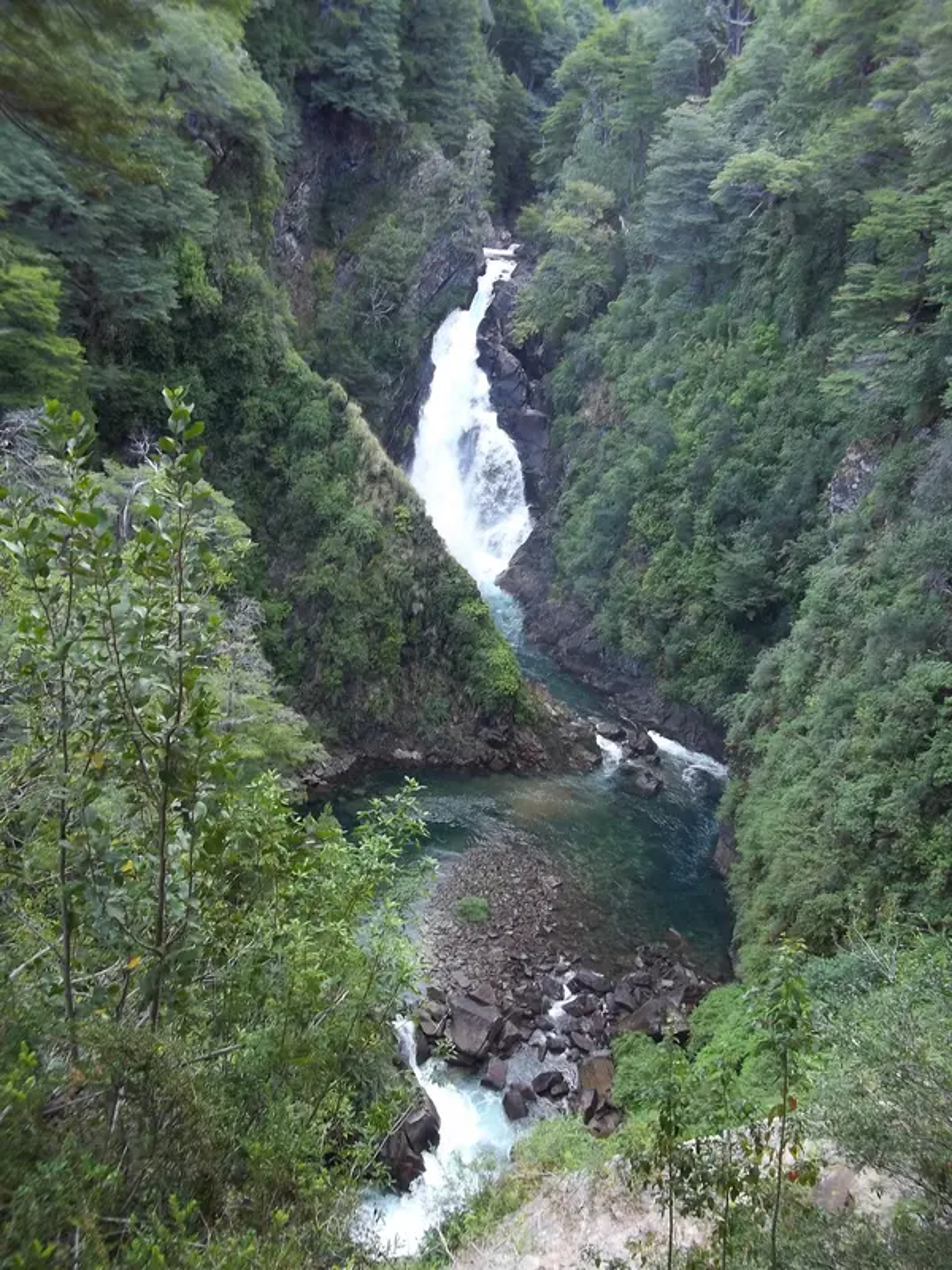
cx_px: 476
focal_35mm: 32
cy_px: 635
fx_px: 1173
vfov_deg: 56.8
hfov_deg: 44.2
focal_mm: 5.7
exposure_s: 1/60
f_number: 2.9
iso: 80
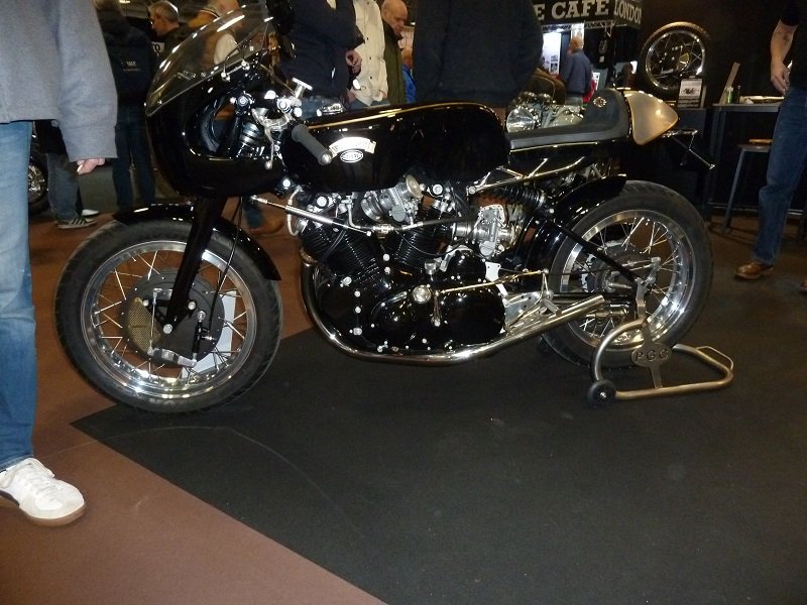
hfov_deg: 69.4
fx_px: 583
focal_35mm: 25
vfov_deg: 54.9
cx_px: 404
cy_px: 302
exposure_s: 1/30
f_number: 3.3
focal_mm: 4.1
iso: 400
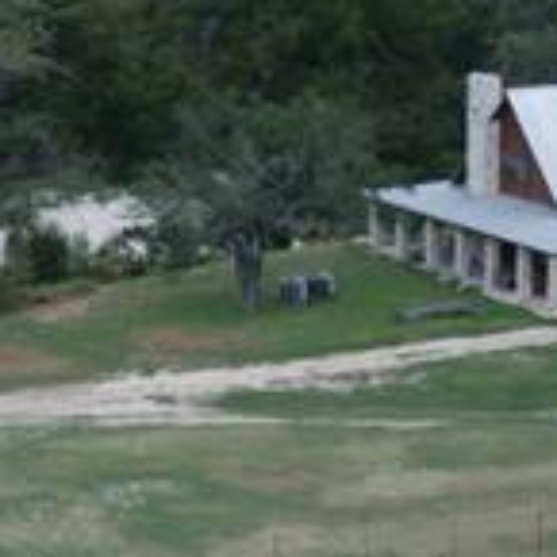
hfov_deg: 4.6
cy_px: 294
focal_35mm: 382
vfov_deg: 4.6
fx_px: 6954
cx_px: -4
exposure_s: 1/90
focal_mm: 68
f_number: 5.3
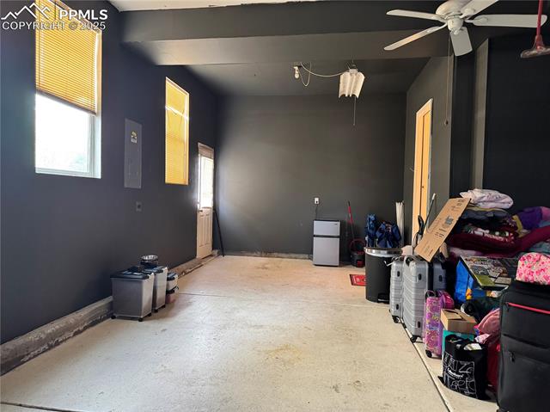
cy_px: 206
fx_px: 381
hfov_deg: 71.6
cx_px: 275
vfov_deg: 56.8
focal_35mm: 24
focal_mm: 6.76
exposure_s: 1/60
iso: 640
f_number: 1.78
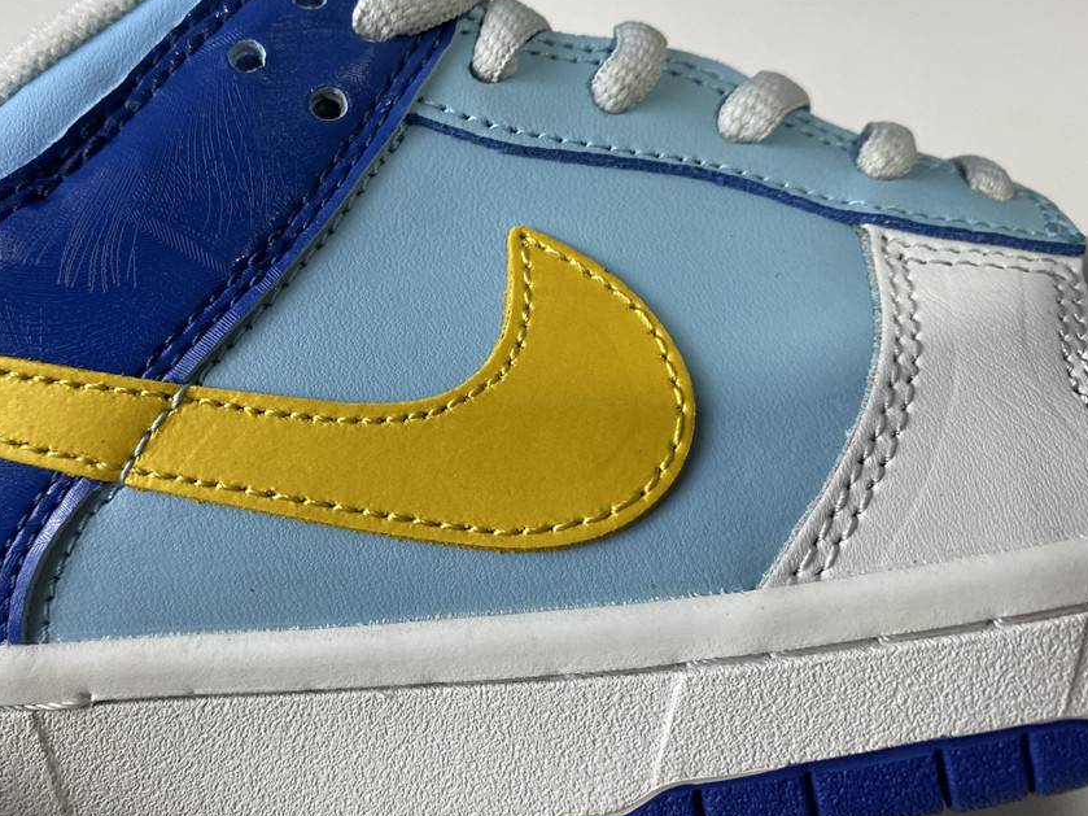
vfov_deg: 45.3
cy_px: 353
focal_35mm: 31
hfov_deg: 58.2
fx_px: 974
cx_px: 479
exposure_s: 1/66
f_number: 1.8
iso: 125
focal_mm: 4.25
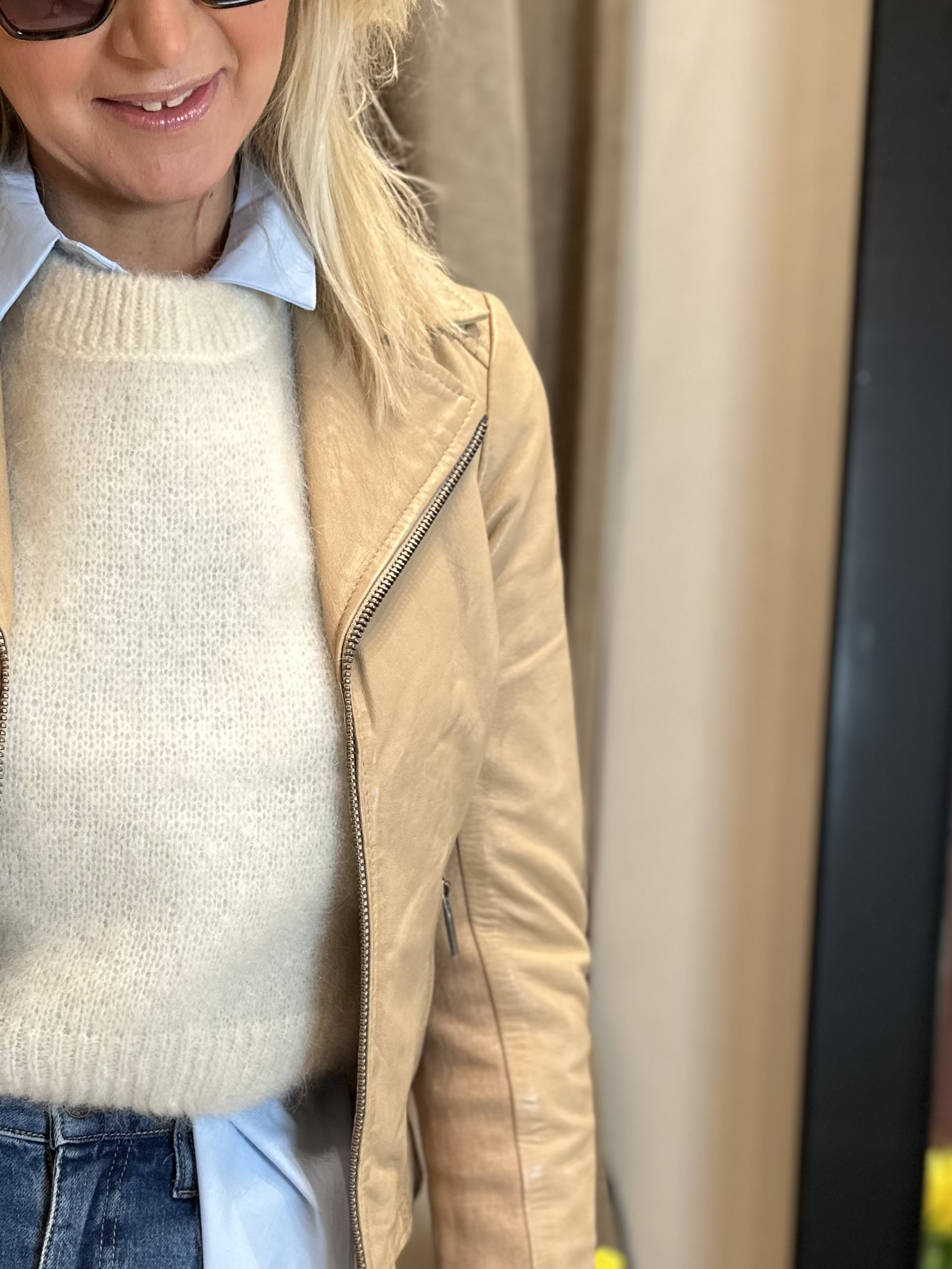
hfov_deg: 31.5
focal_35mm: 45
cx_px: 225
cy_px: 868
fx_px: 1650
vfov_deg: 41.4
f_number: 1.78
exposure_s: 1/50
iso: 125
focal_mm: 6.86
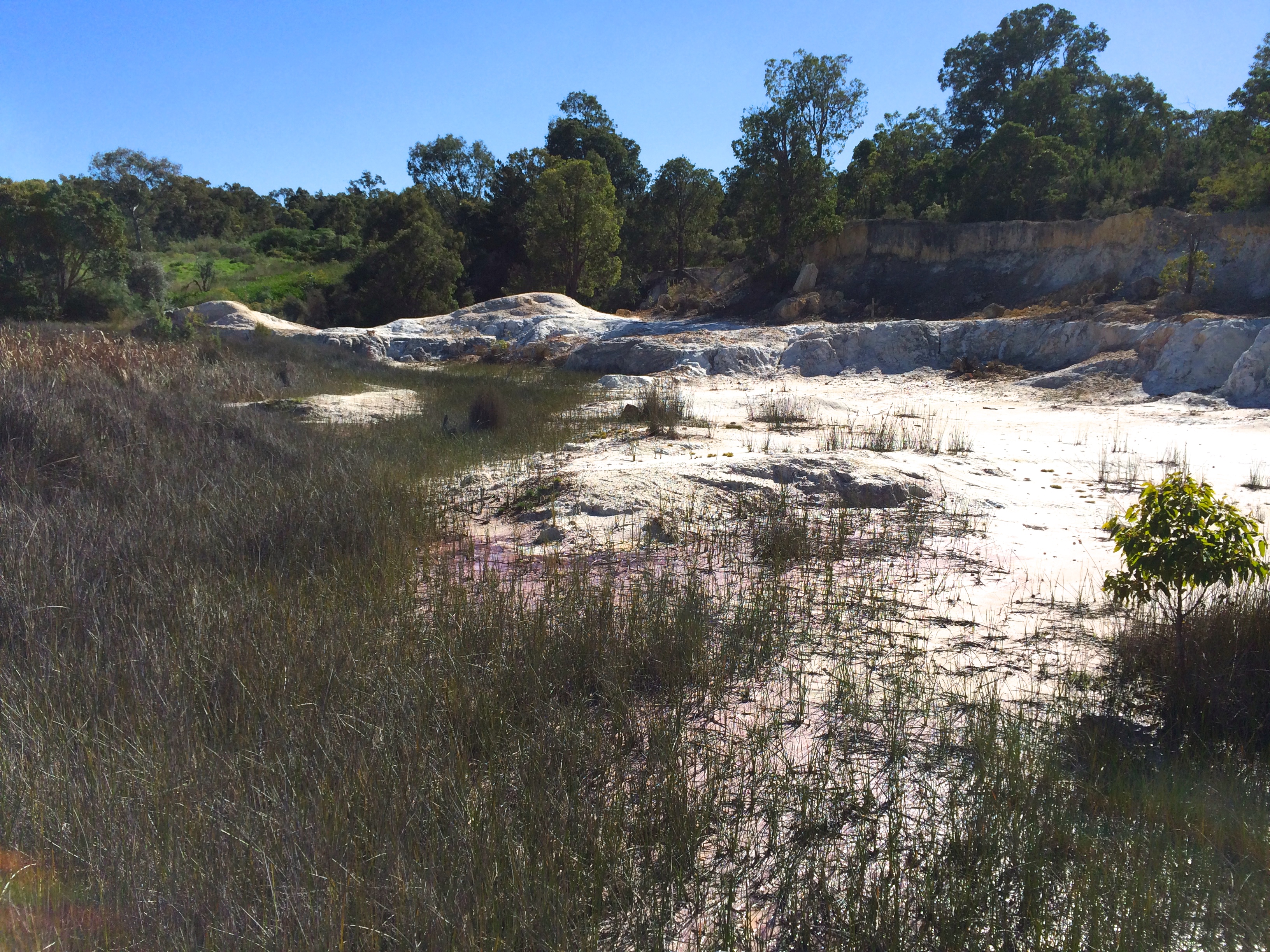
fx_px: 1101
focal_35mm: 30
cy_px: 476
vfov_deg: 46.8
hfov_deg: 60.0
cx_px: 635
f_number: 2.2
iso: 40
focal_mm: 4.12
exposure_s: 1/2933
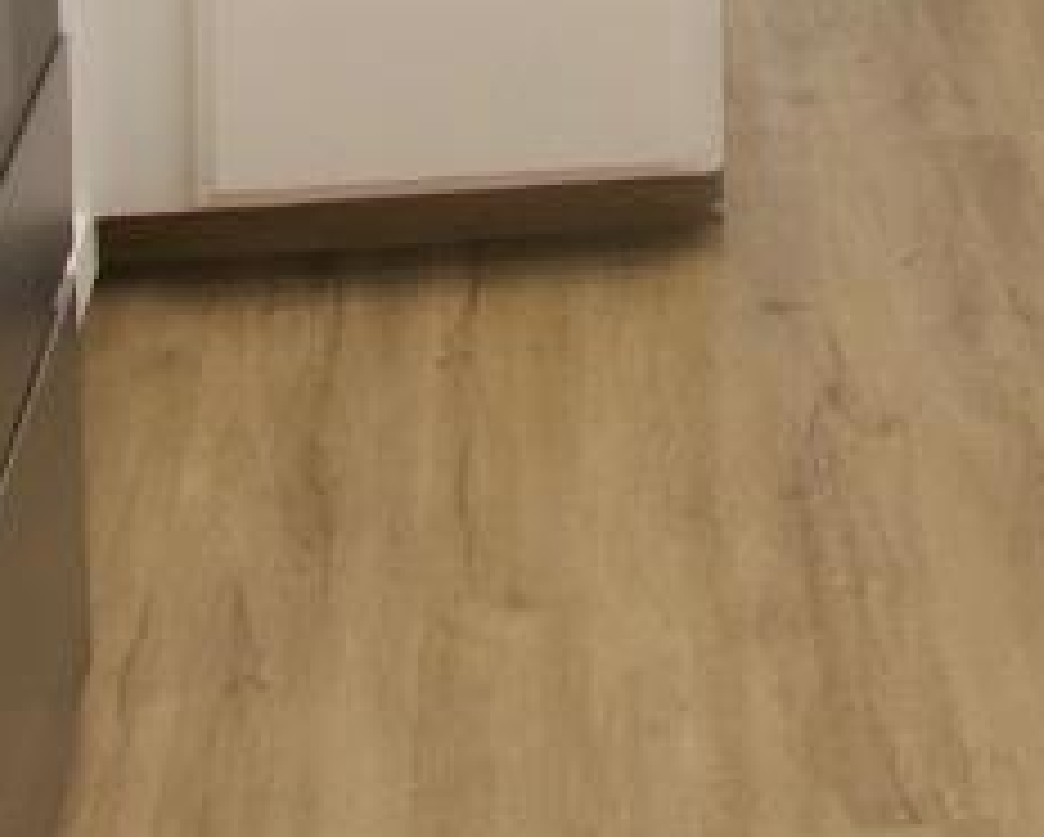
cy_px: -1215
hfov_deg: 20.5
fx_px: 2814
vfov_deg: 12.7
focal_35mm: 91
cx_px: 986
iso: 360
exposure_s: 1/125
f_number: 5.6
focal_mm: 10
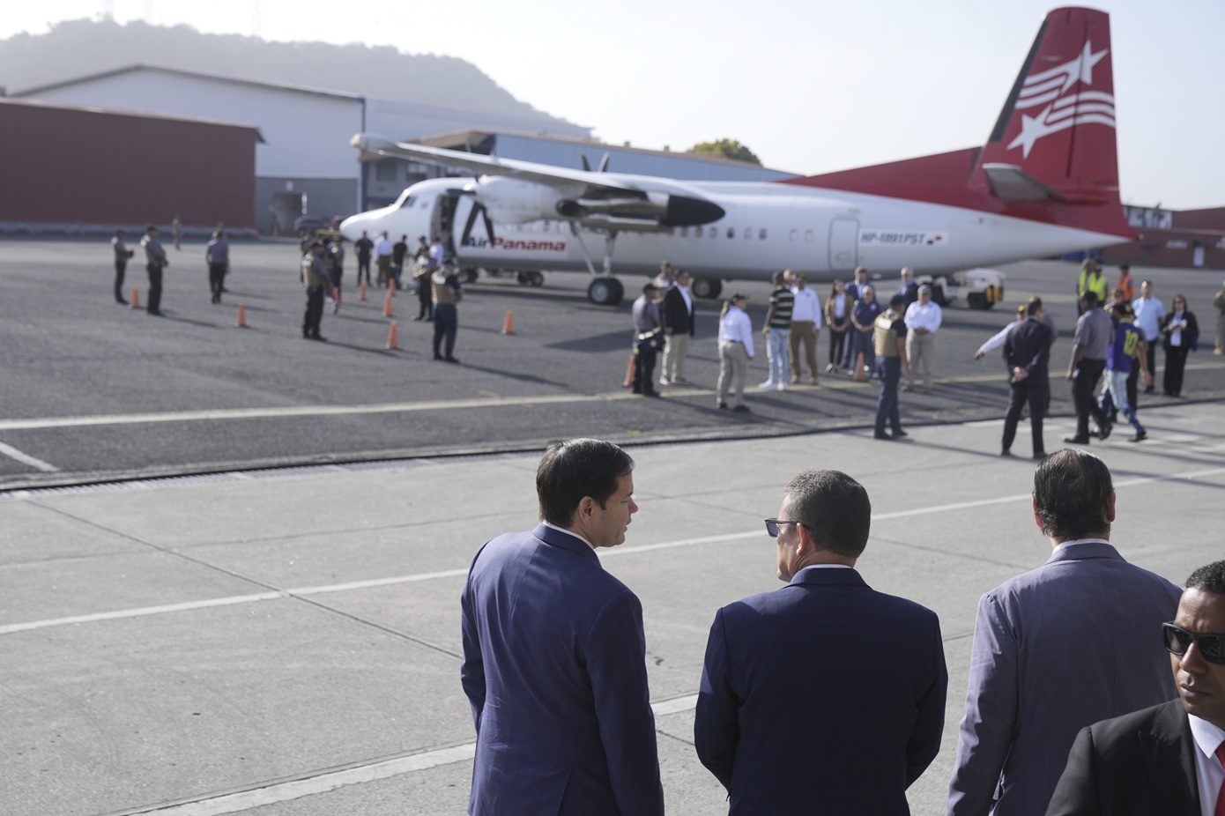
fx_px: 1497
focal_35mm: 44
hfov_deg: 44.5
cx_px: 612
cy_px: 408
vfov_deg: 30.5
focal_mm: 44
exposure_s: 1/1600
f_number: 4
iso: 250
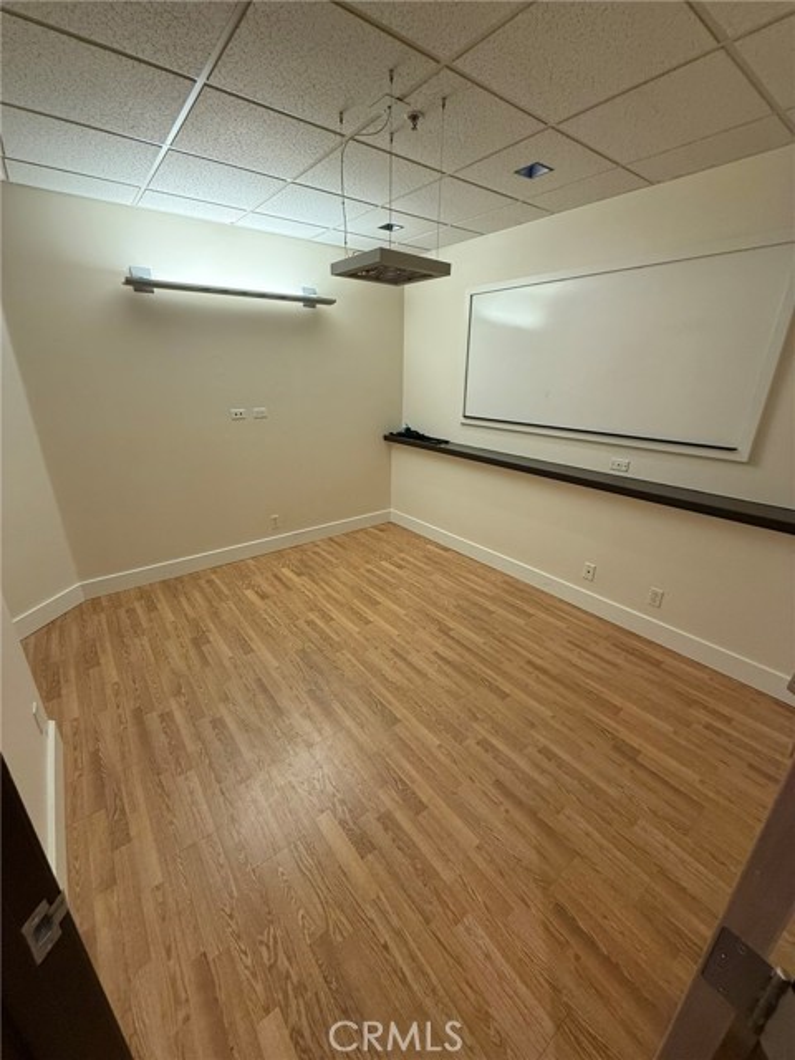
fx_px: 429
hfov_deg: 85.7
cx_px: 398
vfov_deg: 102.1
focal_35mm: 14
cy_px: 530
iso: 250
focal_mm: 2.22
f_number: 2.2
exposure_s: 1/120
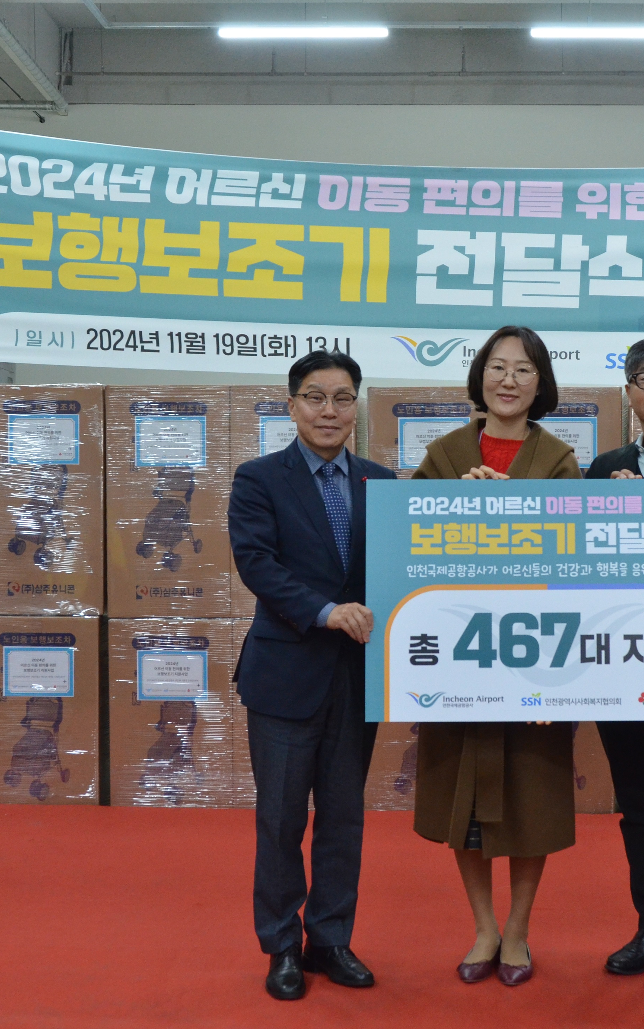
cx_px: 508
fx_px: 1432
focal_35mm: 51
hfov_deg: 25.0
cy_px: 515
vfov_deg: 39.6
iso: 1600
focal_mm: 22
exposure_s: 1/125
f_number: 5
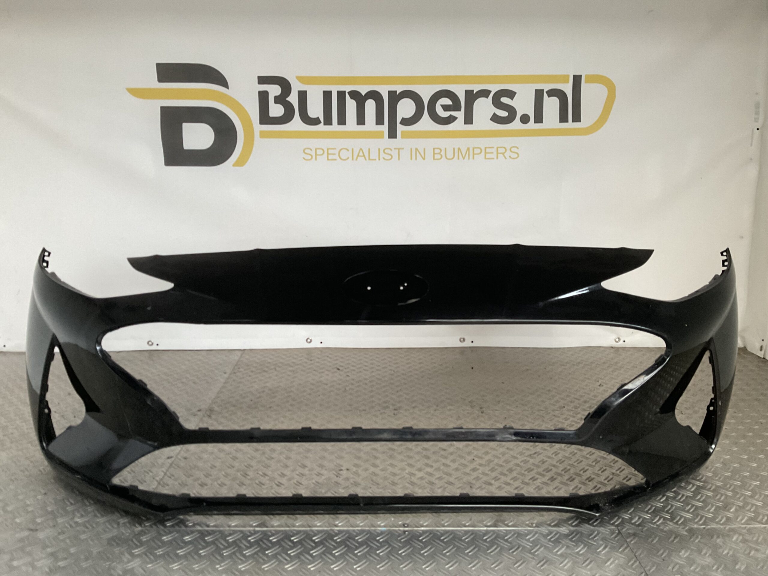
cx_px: 384
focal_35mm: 29
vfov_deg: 48.2
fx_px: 643
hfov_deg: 61.7
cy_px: 288
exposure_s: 1/50
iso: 125
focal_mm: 3
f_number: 1.8
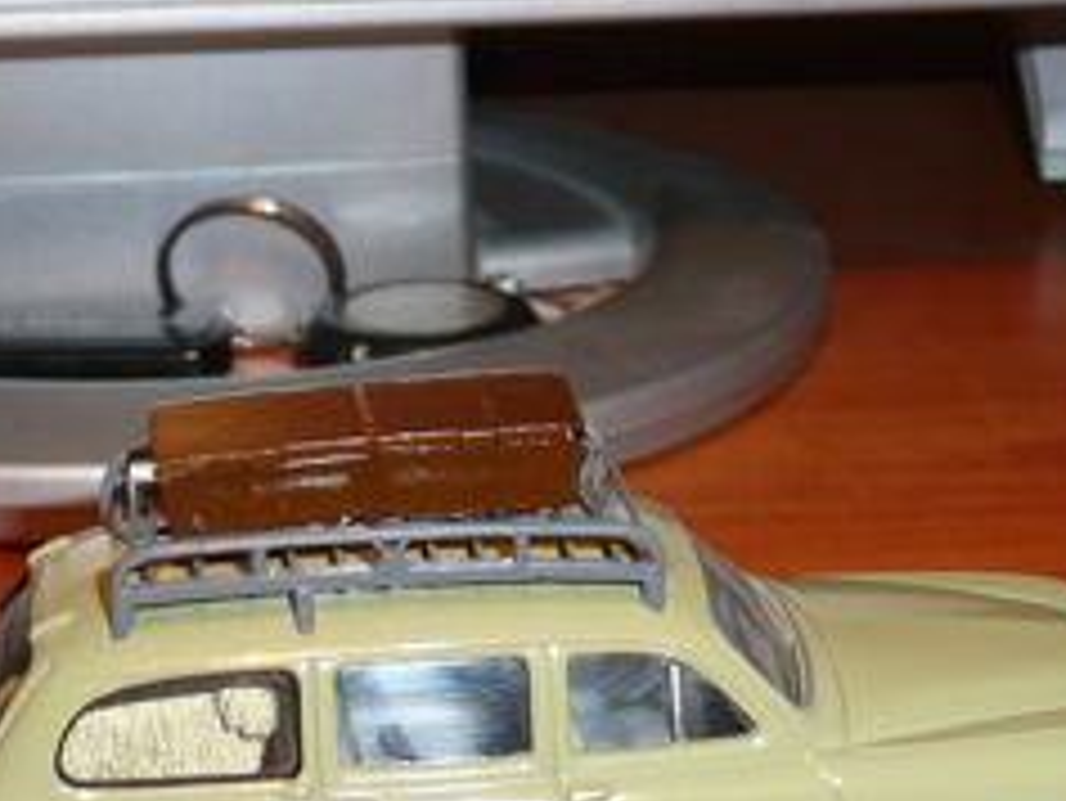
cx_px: 697
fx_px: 2804
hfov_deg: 21.5
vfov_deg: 16.2
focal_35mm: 91
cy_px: 508
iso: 100
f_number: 4.1
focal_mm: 7.3
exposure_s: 1/30
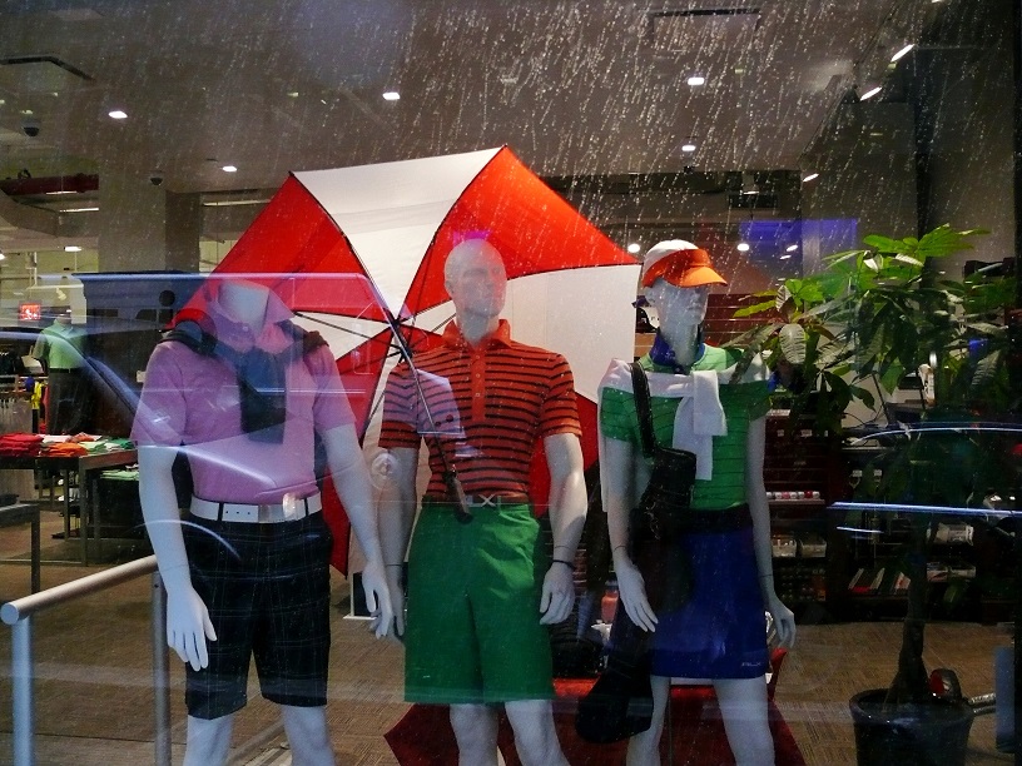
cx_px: 511
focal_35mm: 35
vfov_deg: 40.7
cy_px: 383
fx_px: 1033
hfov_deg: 52.6
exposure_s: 1/60
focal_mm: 7.4
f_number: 2.8
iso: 400
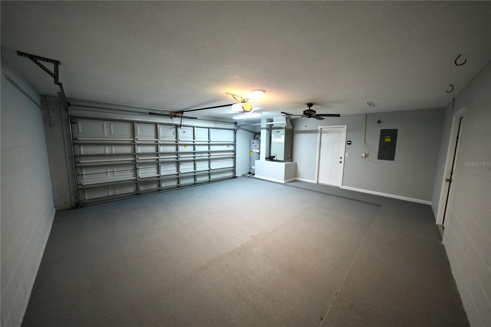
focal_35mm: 12
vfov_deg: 90.0
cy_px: 164
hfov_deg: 112.6
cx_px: 246
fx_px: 164
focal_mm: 12
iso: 2000
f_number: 2.8
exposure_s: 1/160
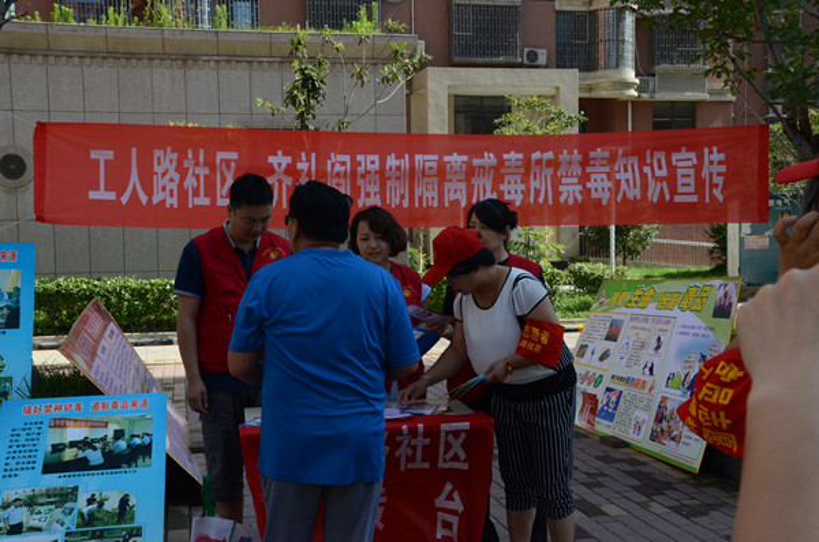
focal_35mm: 48
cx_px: 410
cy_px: 271
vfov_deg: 27.9
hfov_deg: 41.2
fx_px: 1089
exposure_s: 1/800
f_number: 11
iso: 1250
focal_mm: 32
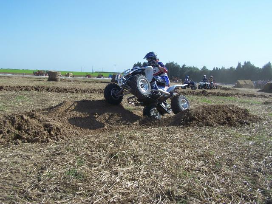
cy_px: 102
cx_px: 136
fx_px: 299
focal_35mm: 38
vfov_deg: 37.7
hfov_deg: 49.0
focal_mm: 6.3
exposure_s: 1/750
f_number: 4
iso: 80
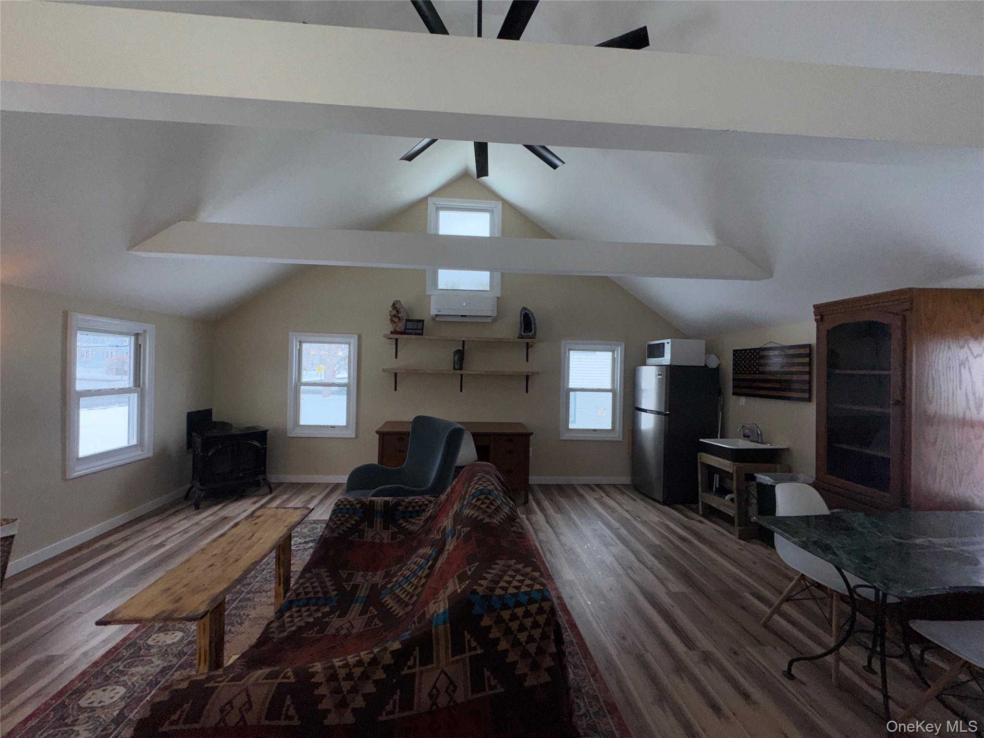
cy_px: 369
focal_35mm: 14
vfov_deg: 85.7
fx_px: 398
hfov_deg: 102.1
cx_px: 492
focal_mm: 2.22
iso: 32
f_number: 2.2
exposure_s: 1/318
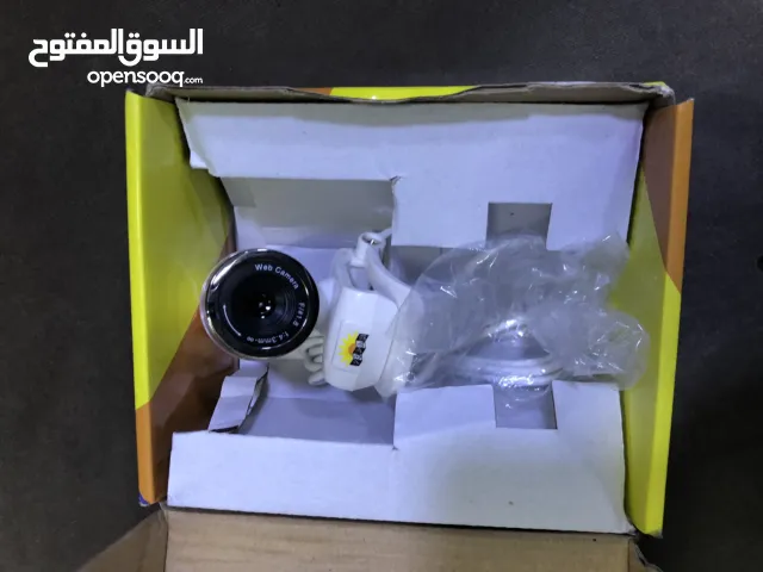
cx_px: 382
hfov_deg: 63.4
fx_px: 617
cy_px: 286
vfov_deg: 49.7
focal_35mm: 28
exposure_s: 1/17
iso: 40
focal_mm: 4
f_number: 1.8
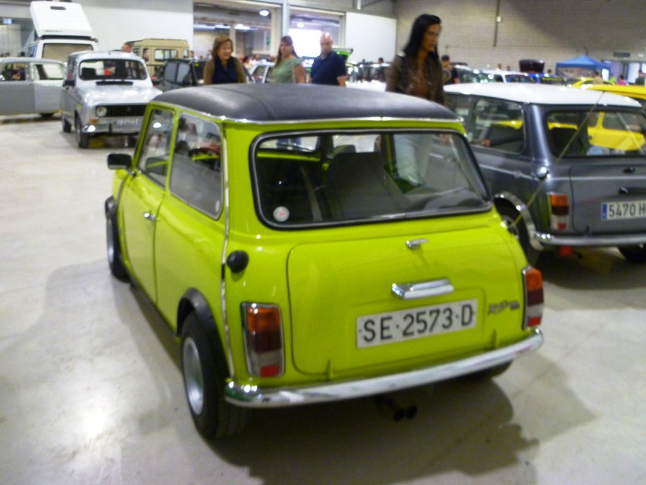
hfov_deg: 56.8
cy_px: 242
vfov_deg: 44.2
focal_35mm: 32
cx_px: 323
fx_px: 597
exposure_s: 1/25
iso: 400
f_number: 3.5
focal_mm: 5.7
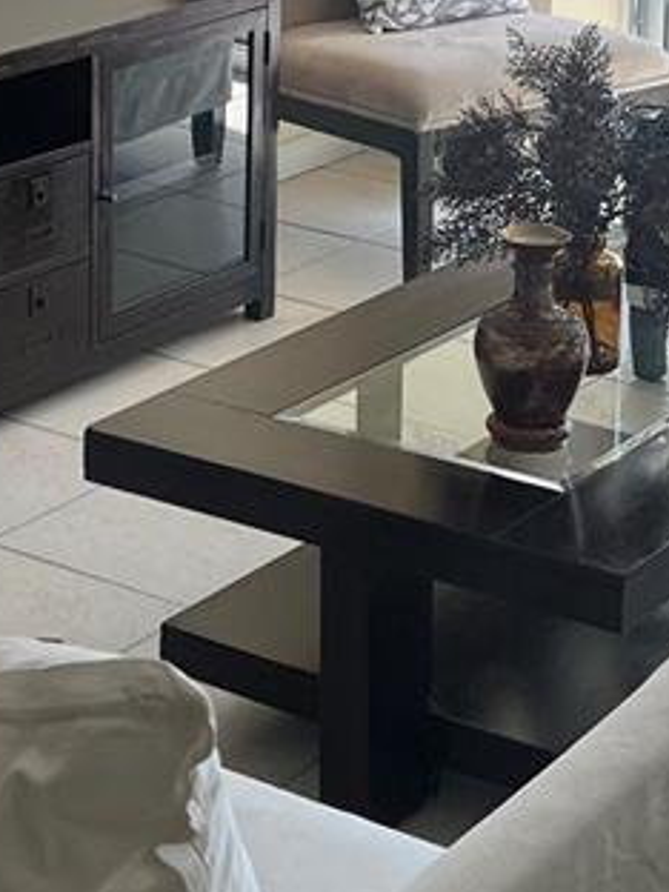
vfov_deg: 19.2
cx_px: 329
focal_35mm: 100
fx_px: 2577
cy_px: 66
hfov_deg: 14.8
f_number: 1.5
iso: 50
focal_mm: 5.7
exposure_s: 1/521
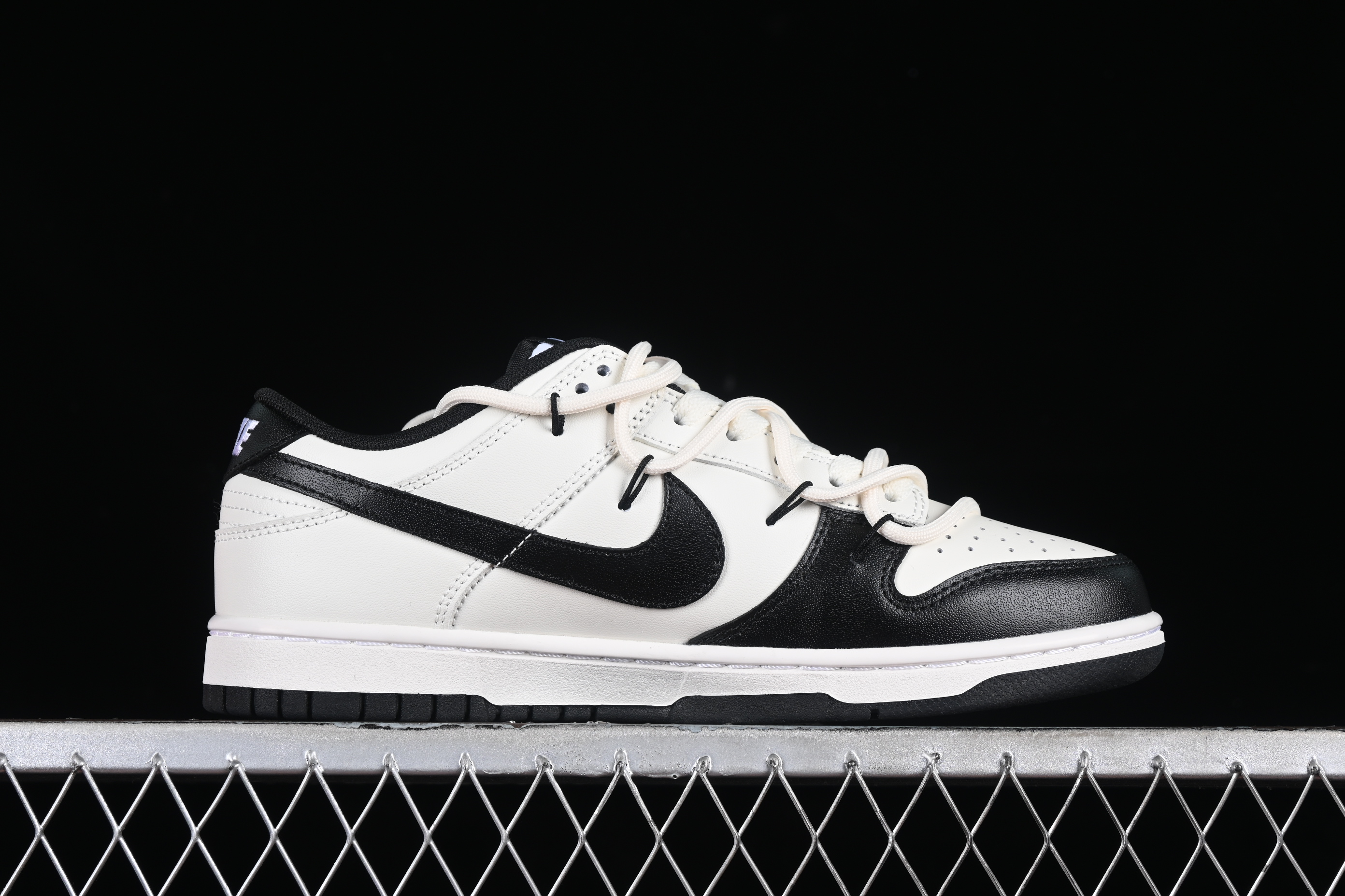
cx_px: 672
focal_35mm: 75
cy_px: 448
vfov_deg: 18.2
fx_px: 2802
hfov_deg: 27.0
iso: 160
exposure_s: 1/80
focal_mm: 50
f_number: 7.1
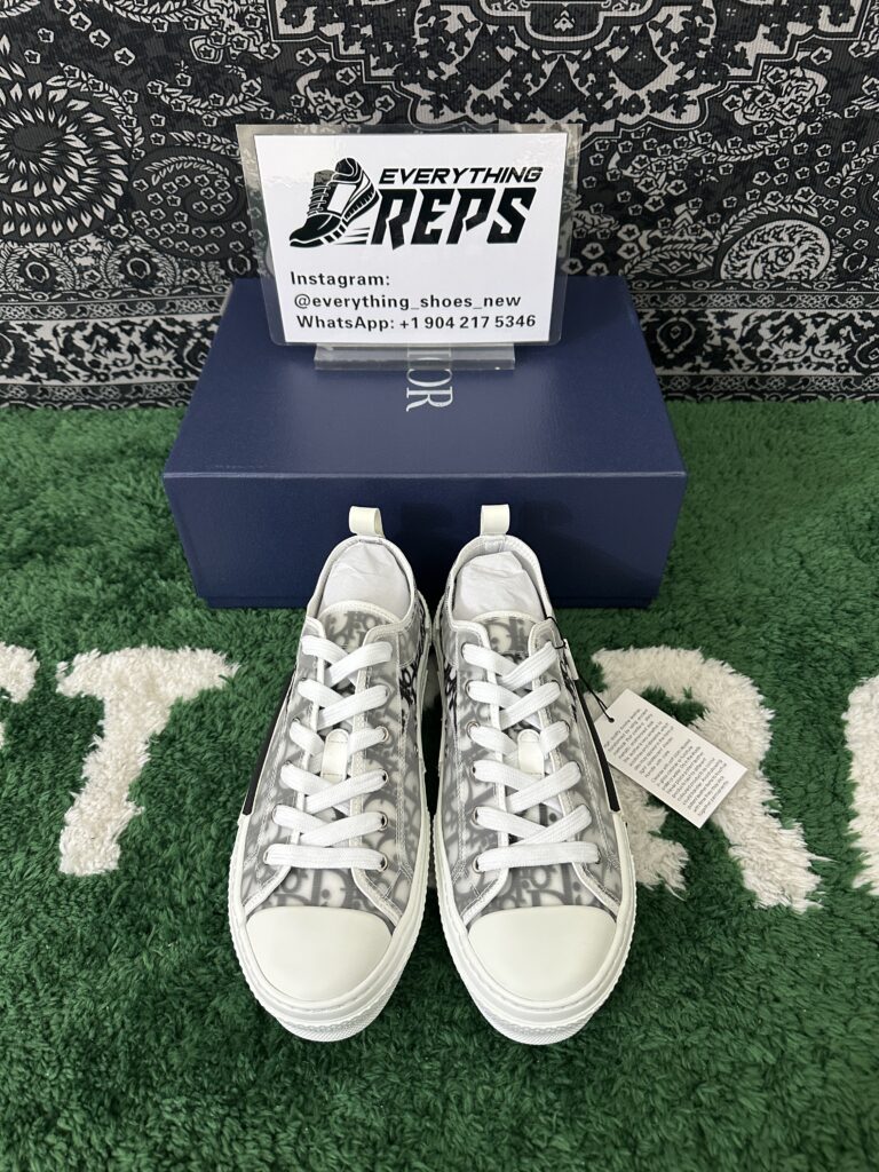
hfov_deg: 56.8
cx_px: 440
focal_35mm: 24
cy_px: 586
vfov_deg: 71.6
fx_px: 813
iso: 250
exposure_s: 1/50
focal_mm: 6.86
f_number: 1.78
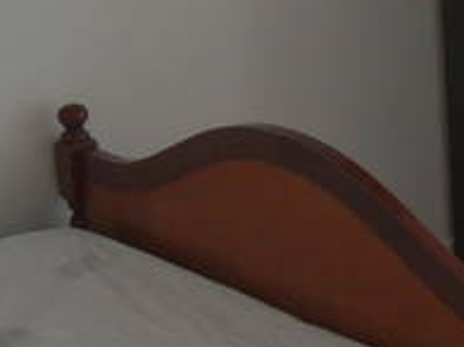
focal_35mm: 142
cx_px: 652
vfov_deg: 10.4
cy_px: 10
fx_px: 1902
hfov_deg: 13.3
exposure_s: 1/90
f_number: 2.8
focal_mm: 6.2
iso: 100
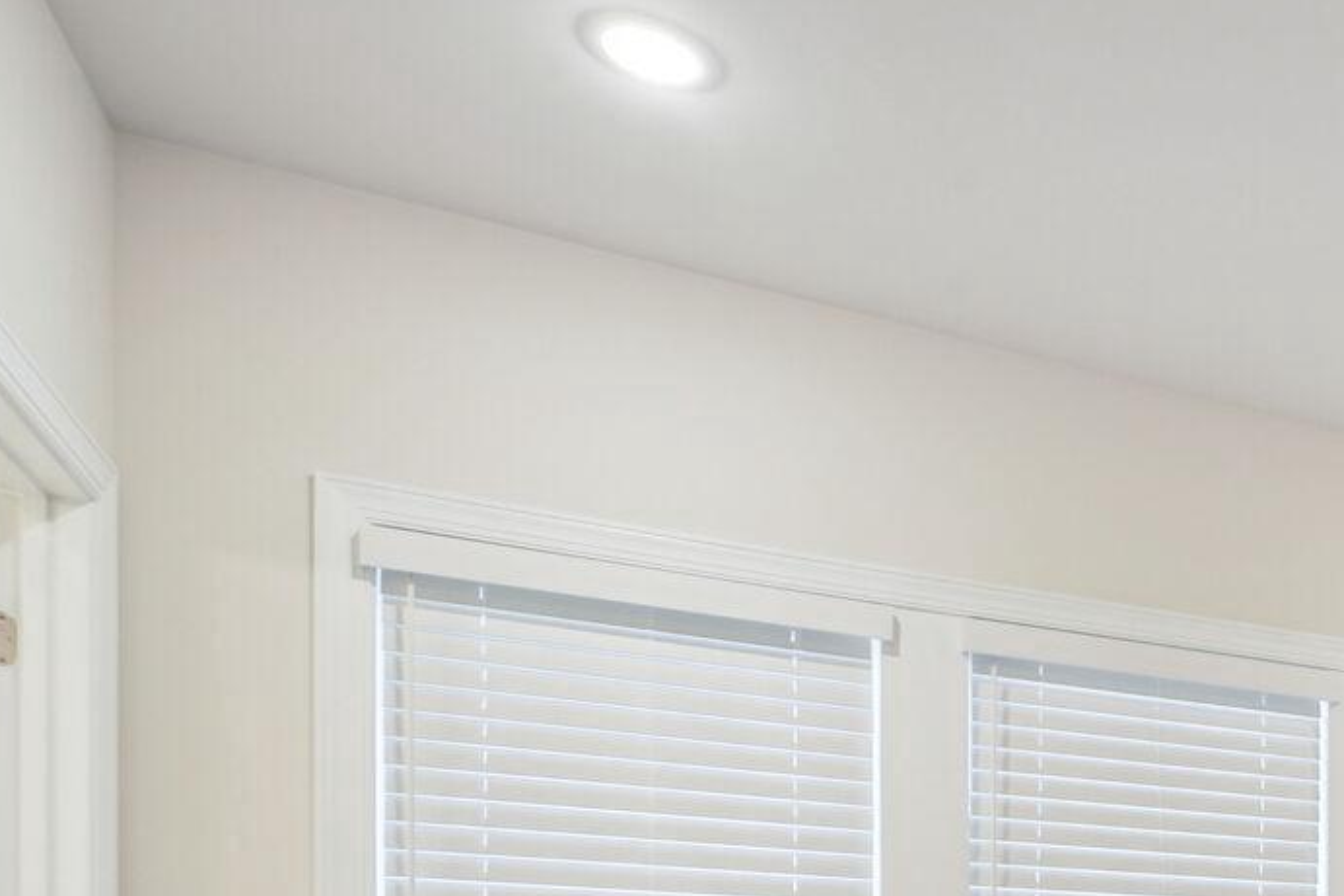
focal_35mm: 40
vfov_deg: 29.0
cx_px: 1595
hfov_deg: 37.3
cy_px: 1069
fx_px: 1494
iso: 400
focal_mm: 16
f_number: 10
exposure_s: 1/13
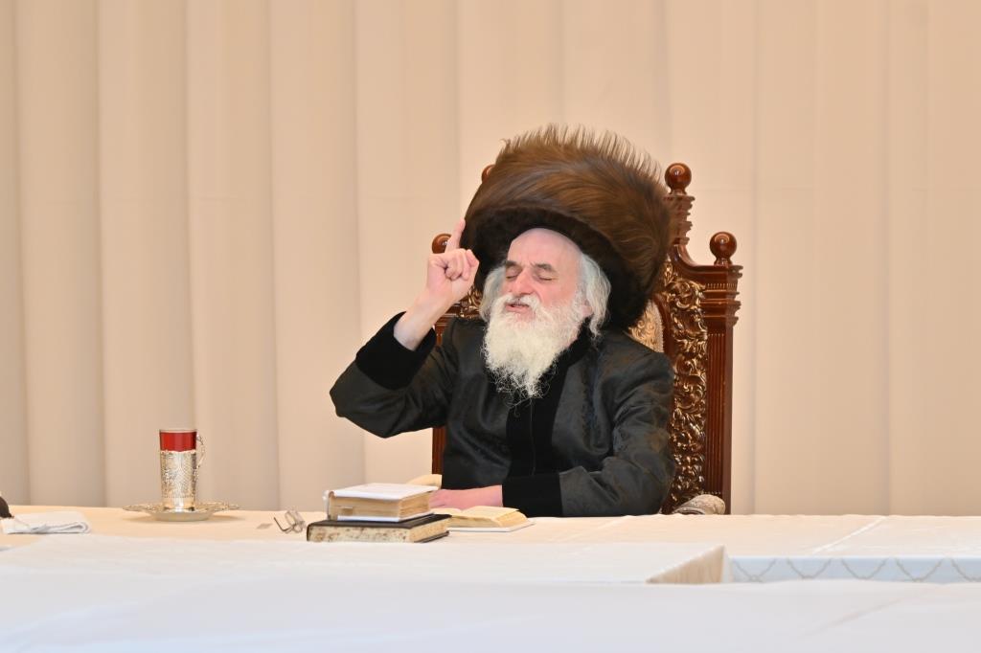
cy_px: 326
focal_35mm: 180
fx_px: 4903
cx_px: 490
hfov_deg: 11.4
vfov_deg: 7.6
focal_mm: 120
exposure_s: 1/160
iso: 500
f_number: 4
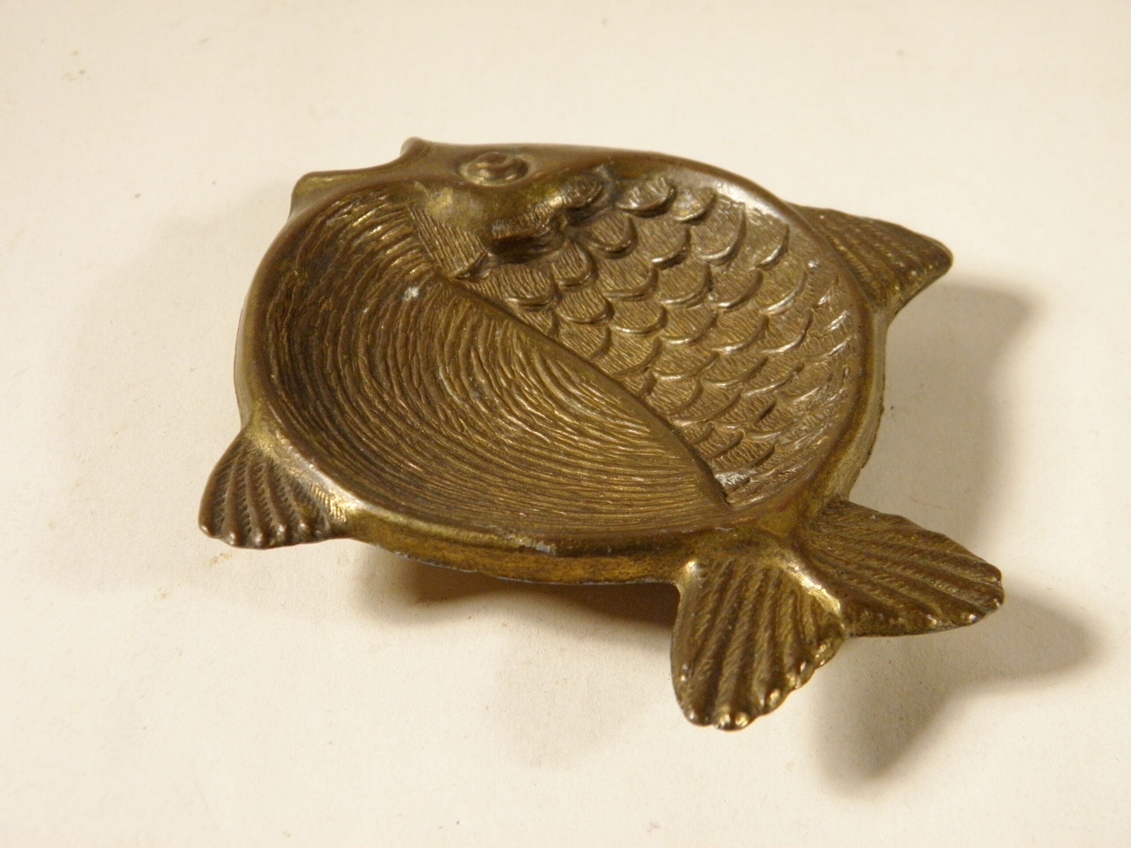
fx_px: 2614
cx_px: 566
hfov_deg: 24.4
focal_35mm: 80
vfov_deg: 18.4
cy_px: 424
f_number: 4.4
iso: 160
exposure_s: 1/50
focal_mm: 14.3
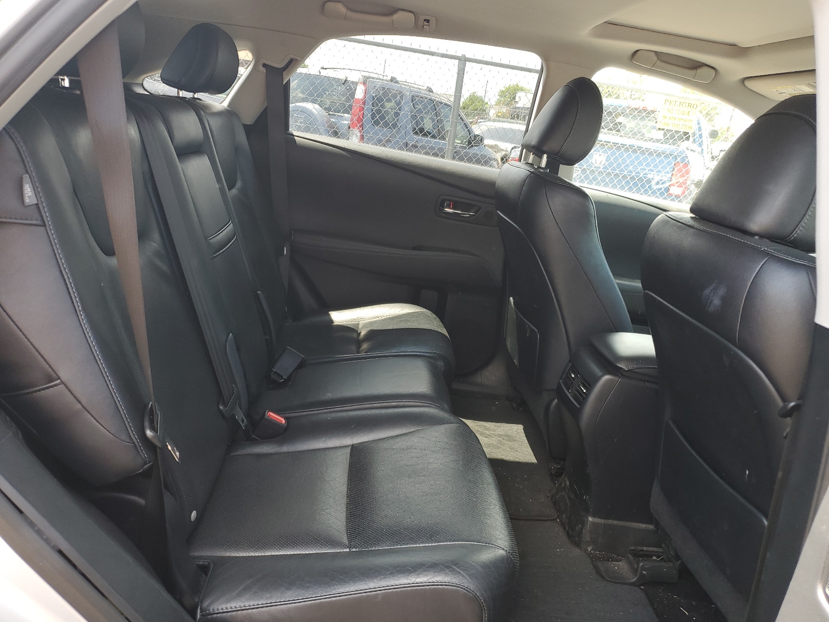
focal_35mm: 26
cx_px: 414
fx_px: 623
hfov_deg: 67.3
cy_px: 311
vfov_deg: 53.1
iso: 50
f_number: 1.5
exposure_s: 1/164
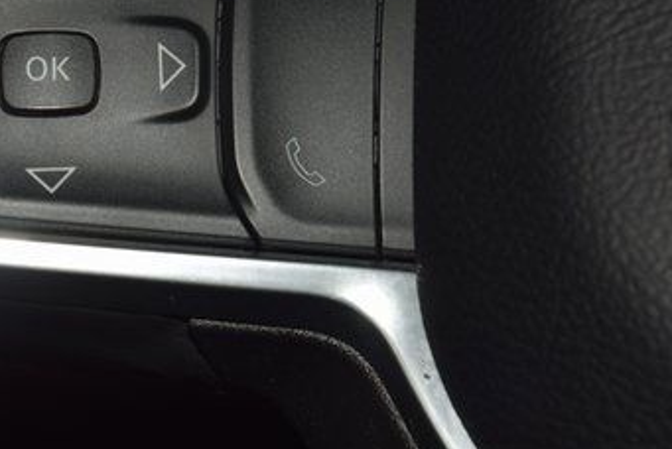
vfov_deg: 7.0
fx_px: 3680
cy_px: 105
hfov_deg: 10.4
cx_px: 152
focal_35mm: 197
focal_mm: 70
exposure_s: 1/125
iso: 100
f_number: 8
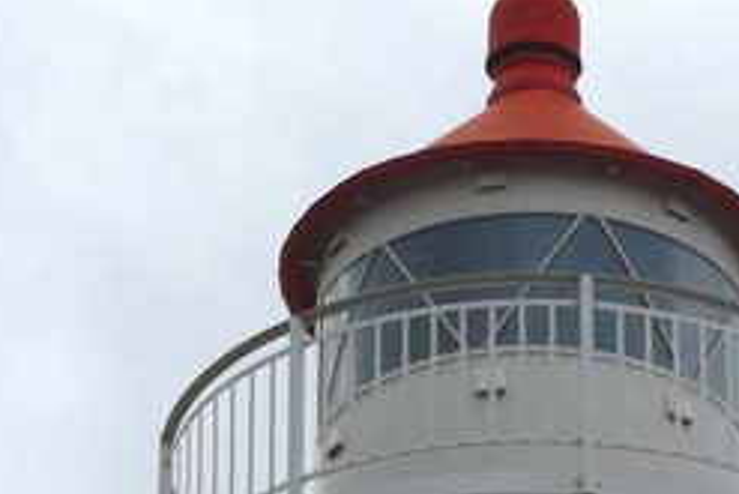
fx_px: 6326
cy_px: 299
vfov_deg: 4.5
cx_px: 577
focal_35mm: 308
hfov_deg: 6.7
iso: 100
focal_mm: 30
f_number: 7.1
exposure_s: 1/500
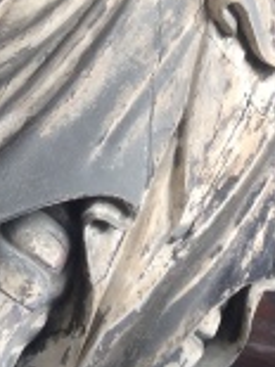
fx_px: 1029
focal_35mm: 97
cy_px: -166
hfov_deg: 15.2
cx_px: 162
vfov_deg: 18.2
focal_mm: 4.12
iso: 40
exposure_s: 1/60
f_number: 2.2
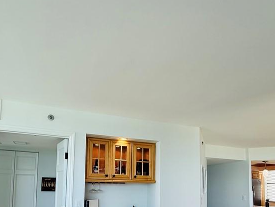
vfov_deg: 49.3
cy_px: 172
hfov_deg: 67.2
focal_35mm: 26
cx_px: 131
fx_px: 207
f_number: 2.2
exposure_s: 1/120
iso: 64
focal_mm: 2.22
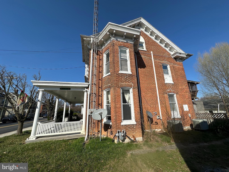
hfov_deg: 102.1
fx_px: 93
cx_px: 114
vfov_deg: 85.7
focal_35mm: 14
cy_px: 86
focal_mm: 2.22
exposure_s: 1/3300
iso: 50
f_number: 2.2
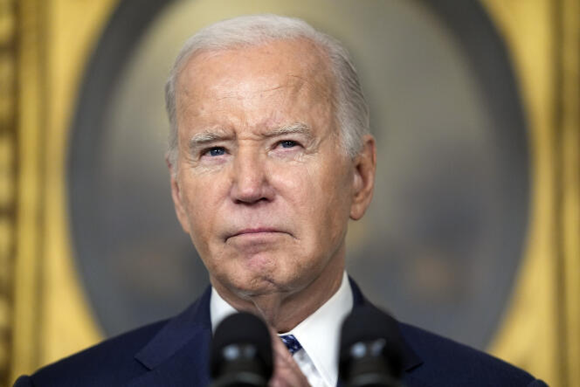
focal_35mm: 200
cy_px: 194
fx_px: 3223
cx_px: 290
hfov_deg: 10.3
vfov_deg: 6.9
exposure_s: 1/250
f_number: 2.8
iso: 2500
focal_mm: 200
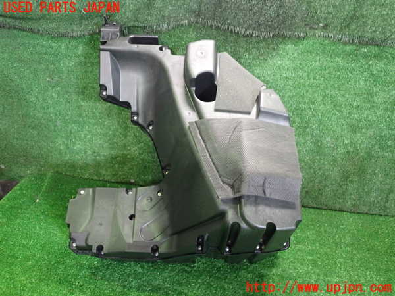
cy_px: 148
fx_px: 342
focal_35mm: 30
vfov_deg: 46.8
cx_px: 198
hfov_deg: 60.0
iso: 800
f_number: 2.3
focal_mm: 5.4
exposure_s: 1/30
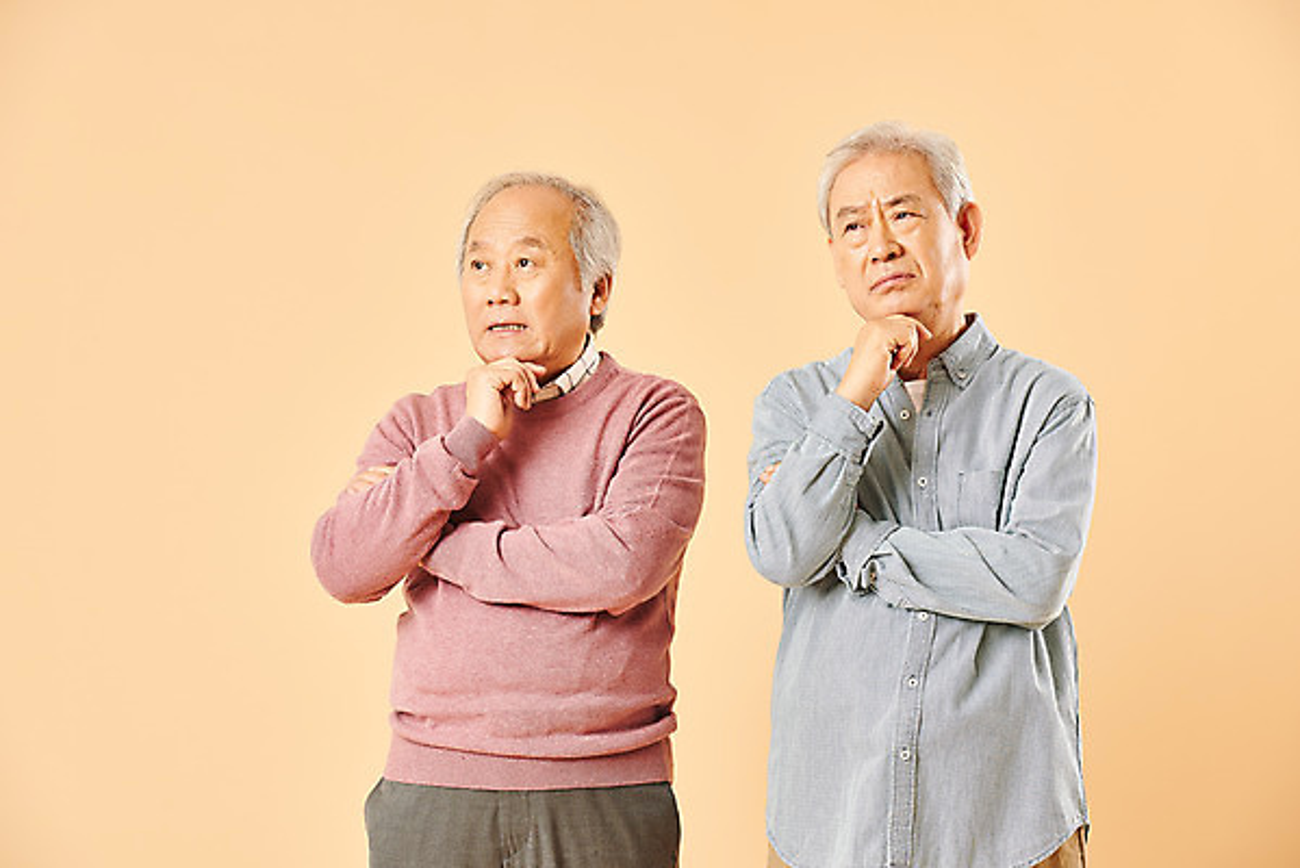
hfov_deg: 15.2
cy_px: 434
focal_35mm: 135
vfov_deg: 10.2
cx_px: 650
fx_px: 4877
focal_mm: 135
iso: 100
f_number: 7.1
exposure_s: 1/125
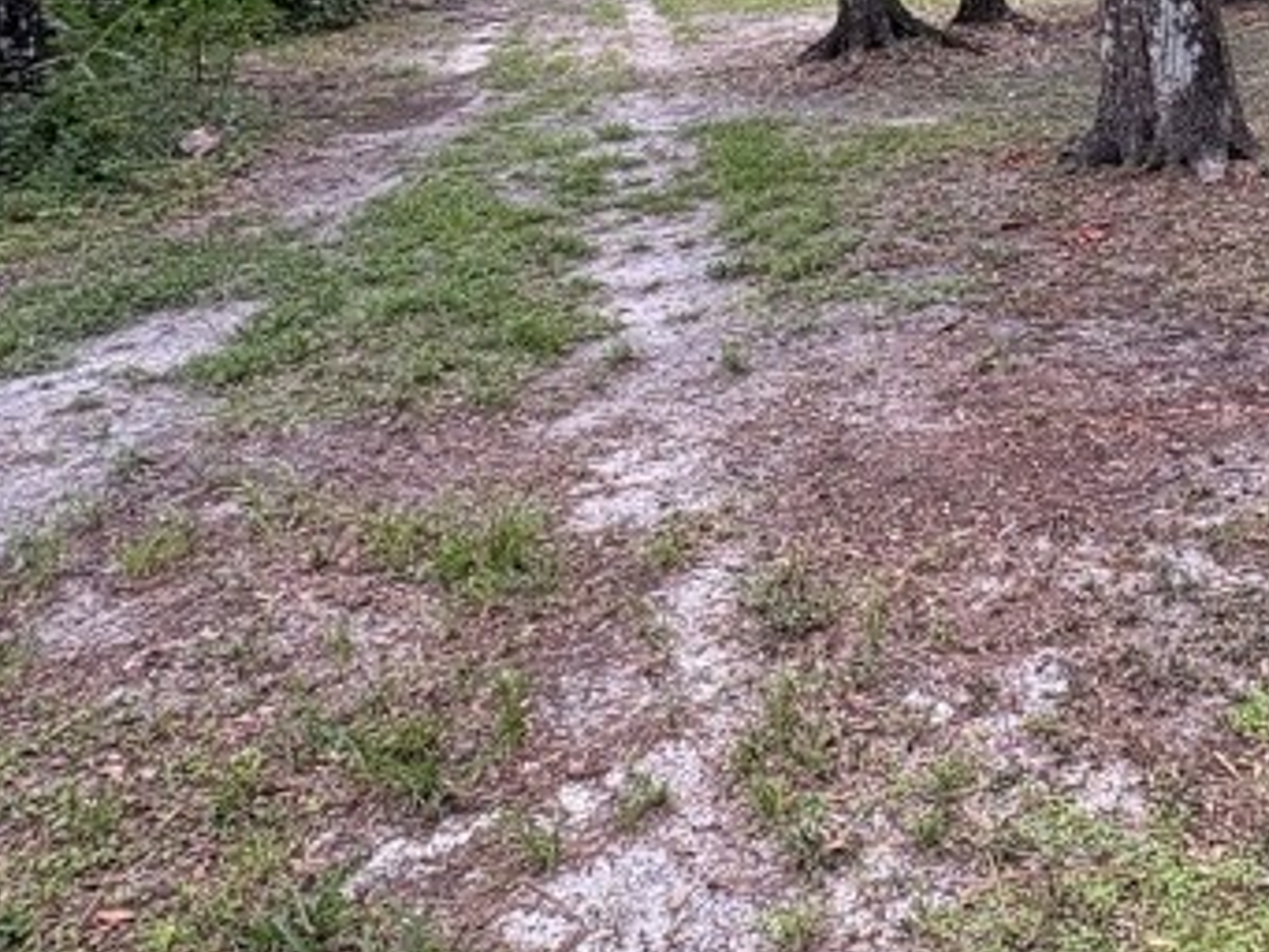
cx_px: 1020
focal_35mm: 42
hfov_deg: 42.7
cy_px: -190
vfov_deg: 29.5
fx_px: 1540
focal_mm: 2.22
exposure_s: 1/171
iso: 64
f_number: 2.2
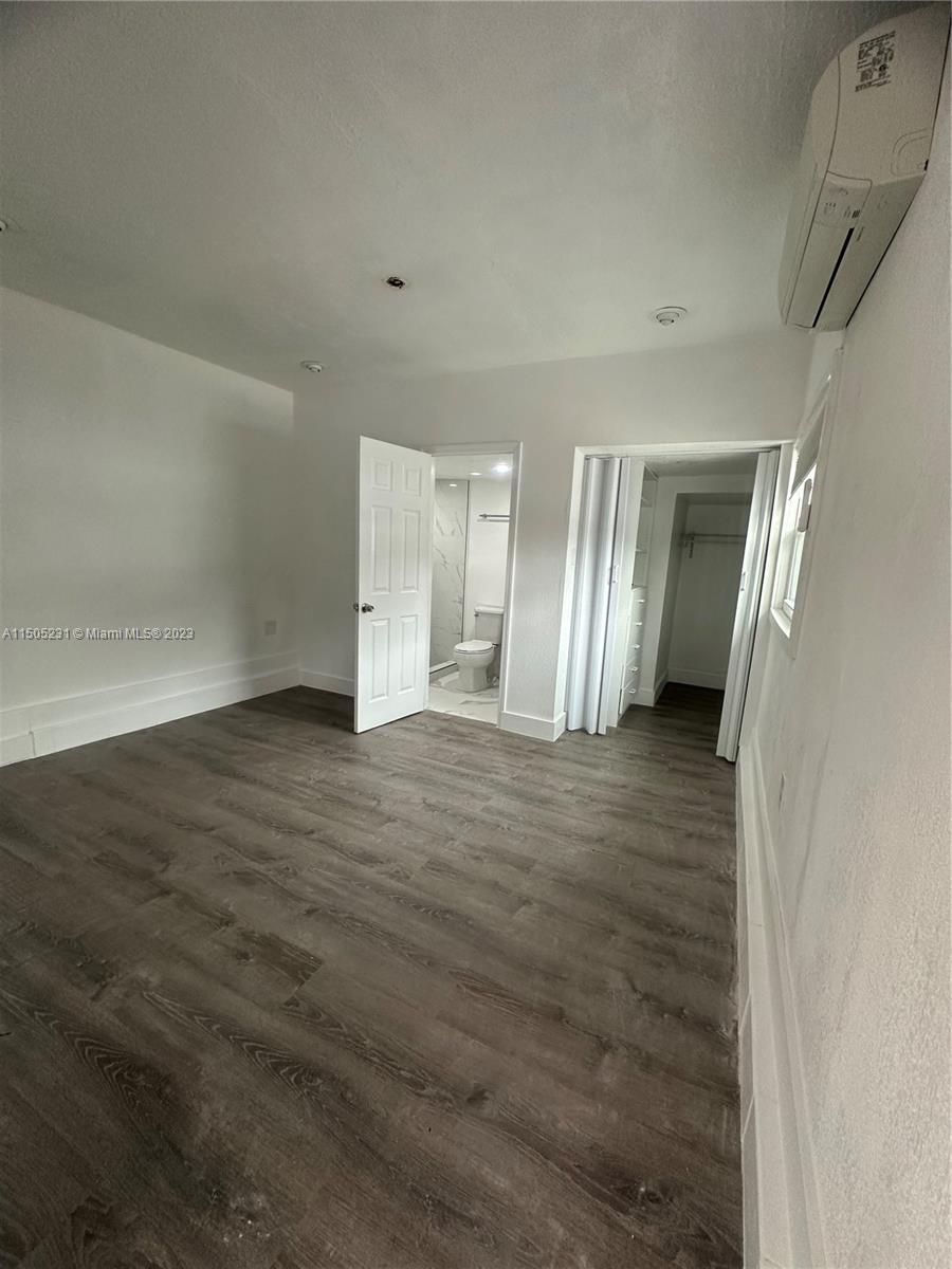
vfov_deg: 102.1
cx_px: 476
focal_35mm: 14
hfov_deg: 85.7
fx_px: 513
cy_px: 634
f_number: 2.2
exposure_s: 1/120
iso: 250
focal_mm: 2.22
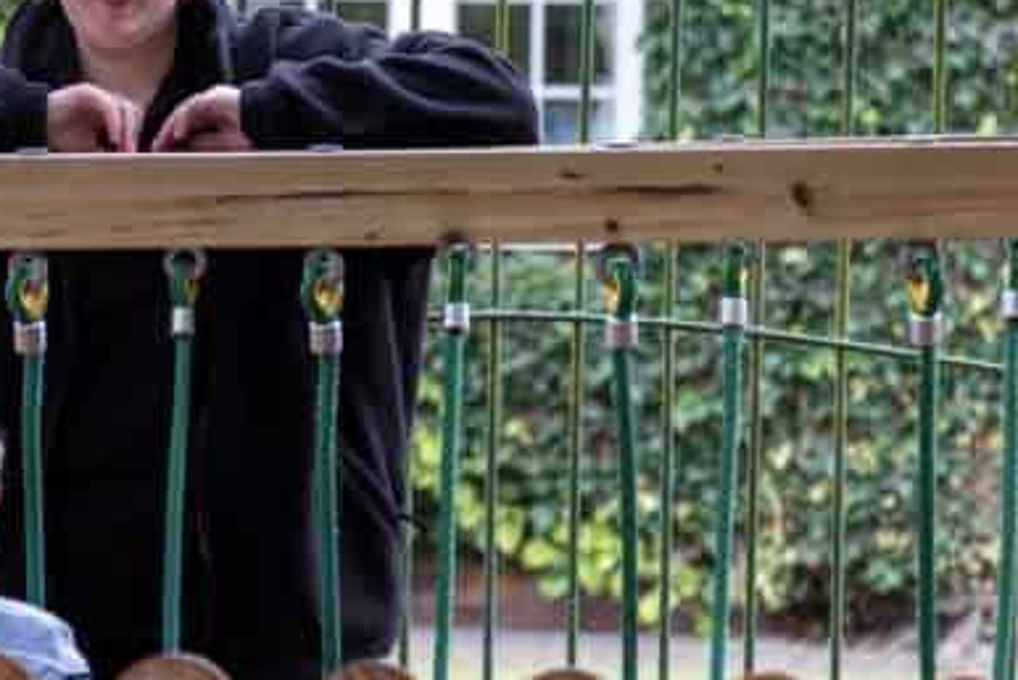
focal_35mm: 416
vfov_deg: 3.3
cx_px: 5
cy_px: 336
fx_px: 11772
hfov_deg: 4.9
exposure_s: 1/250
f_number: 4.5
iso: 320
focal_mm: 104.9
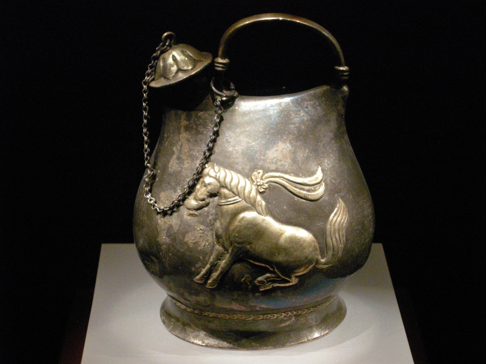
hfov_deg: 19.4
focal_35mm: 101
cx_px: 243
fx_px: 1418
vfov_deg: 14.6
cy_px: 182
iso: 730
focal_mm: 21.5
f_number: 4.7
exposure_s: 1/8
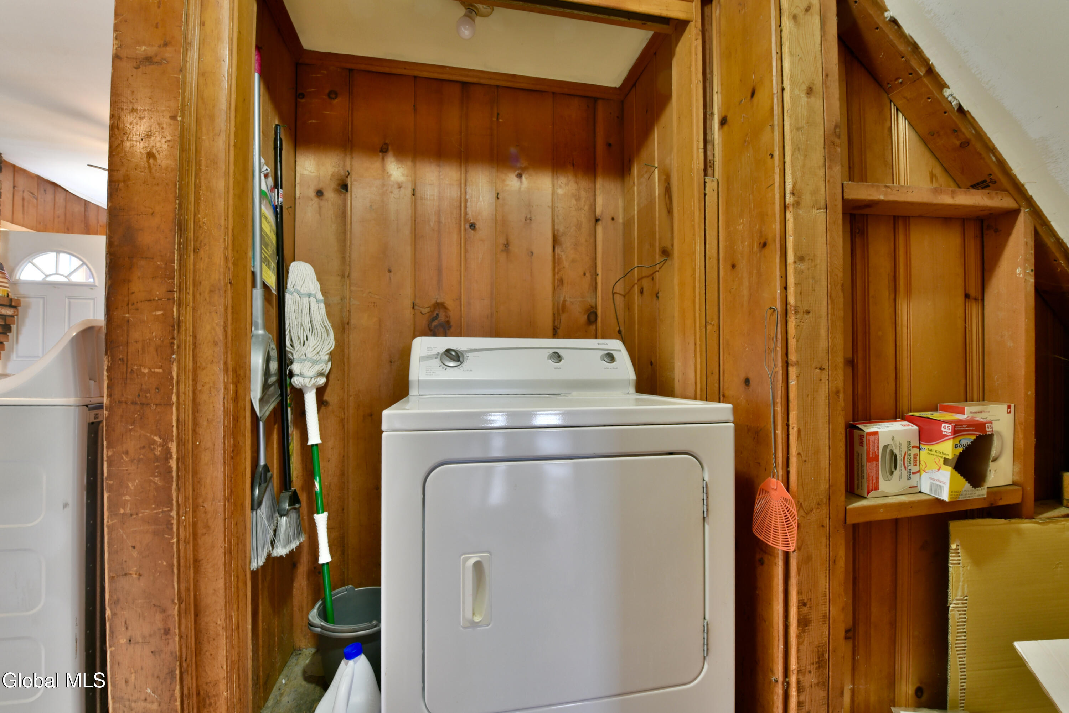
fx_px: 416
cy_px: 356
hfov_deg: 104.2
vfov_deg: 81.3
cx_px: 534
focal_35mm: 14
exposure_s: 1/3
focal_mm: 14
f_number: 11
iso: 800
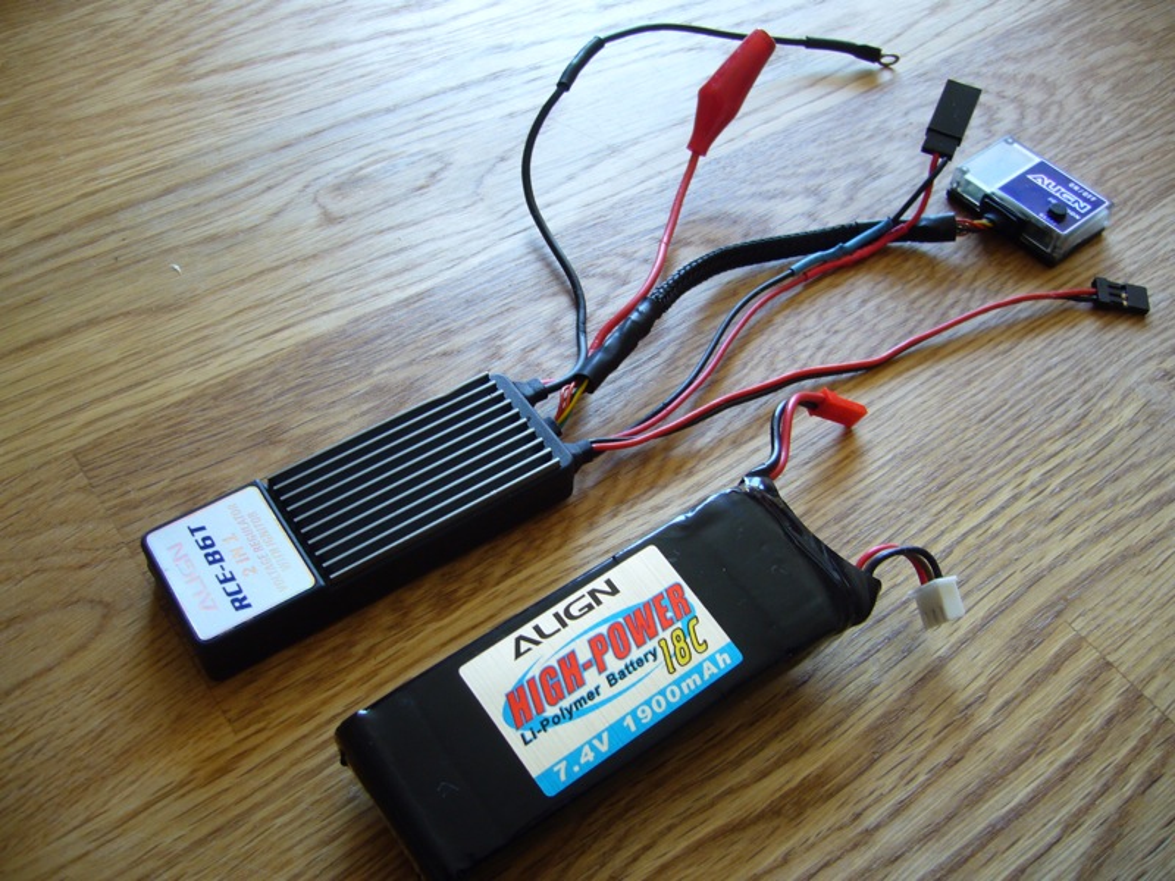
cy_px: 440
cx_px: 588
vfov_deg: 40.7
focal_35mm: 35
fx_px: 1188
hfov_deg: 52.6
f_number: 2.8
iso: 100
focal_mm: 5.8
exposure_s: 1/40
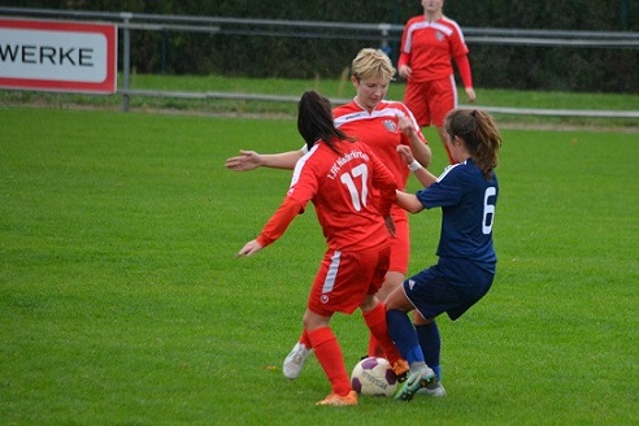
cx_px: 320
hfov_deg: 6.2
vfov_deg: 4.2
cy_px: 213
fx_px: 5857
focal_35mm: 330
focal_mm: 220
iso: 1600
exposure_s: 1/320
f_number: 5.3
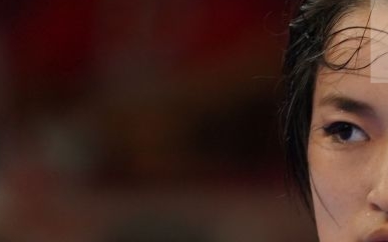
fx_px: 20031
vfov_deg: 0.7
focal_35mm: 1894
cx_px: 464
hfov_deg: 1.1
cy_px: 346
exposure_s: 1/500
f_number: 5.6
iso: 800
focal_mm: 400
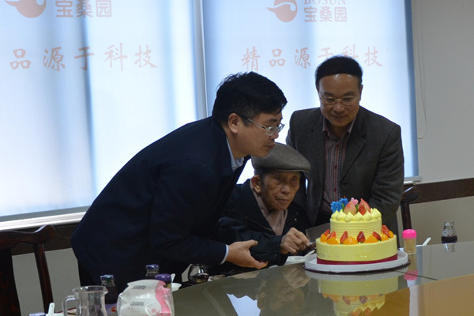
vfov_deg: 36.9
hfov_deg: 53.1
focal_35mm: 36
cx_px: 237
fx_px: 474
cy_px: 158
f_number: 4
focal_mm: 24
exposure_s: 1/60
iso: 450
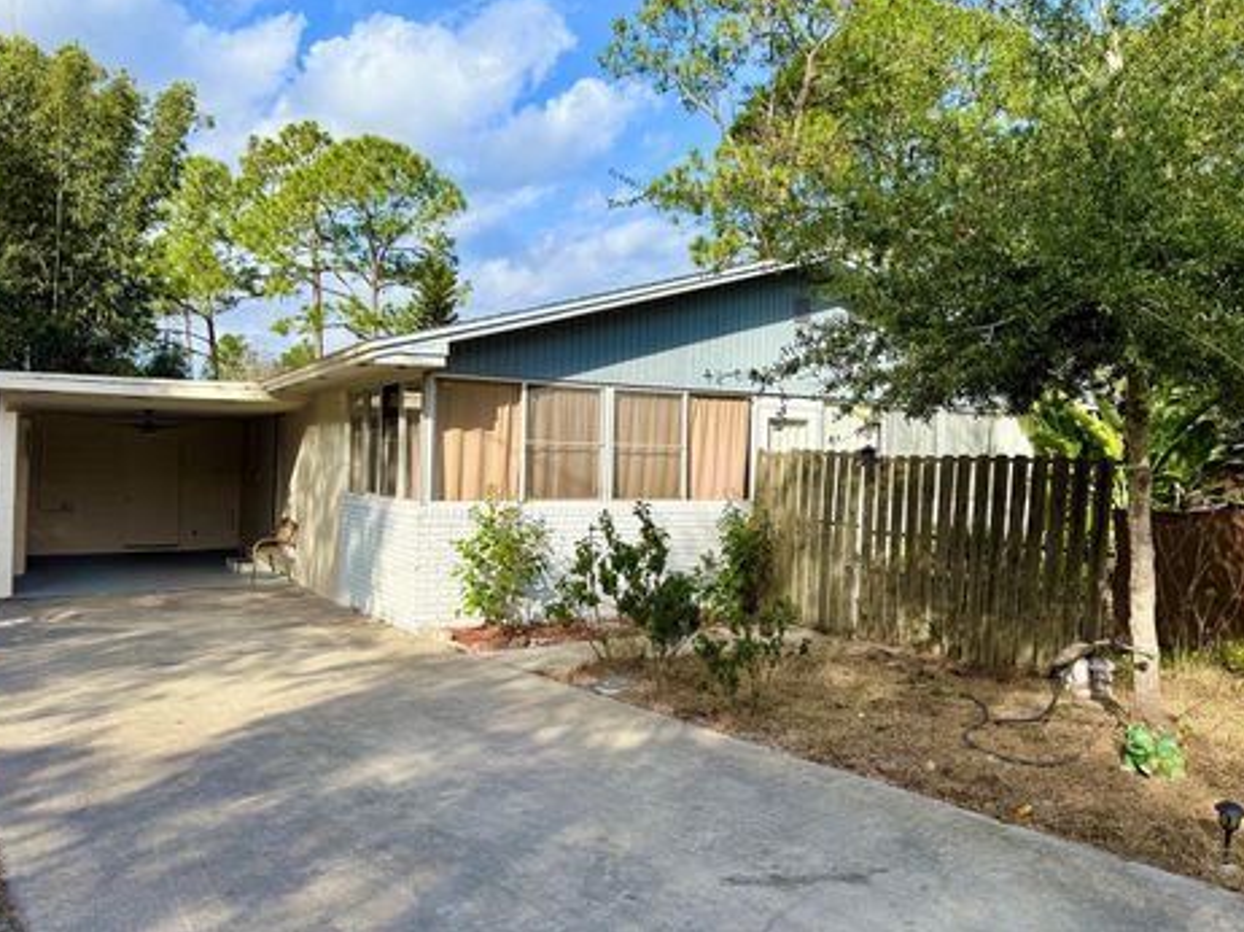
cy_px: 432
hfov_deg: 67.3
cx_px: 635
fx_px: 934
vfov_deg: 53.0
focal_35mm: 26
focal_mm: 6.76
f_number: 1.78
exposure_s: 1/4167
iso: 80
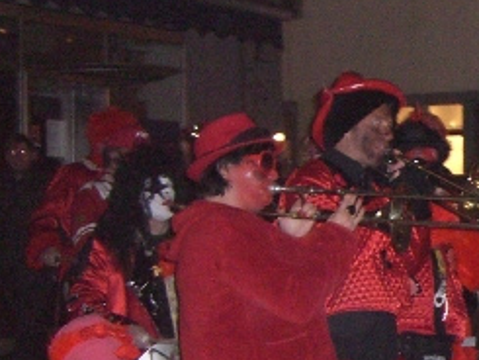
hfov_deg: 14.7
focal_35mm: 124
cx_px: 735
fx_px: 1717
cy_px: 245
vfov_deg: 11.9
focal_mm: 6.2
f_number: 2.7
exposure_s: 1/60
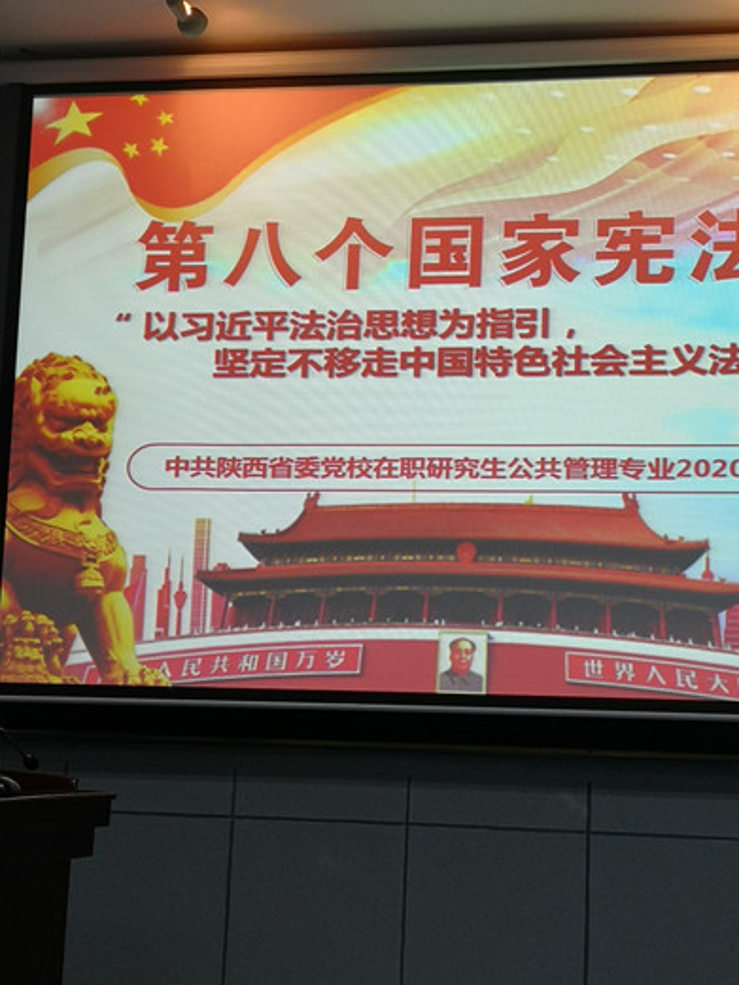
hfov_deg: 27.4
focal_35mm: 53
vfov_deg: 36.1
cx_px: 459
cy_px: 541
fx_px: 1508
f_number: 1.6
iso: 50
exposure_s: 1/50
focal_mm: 3.95
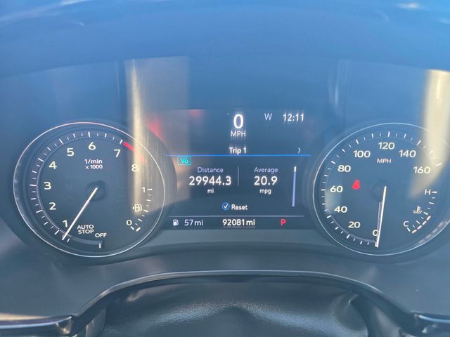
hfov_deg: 73.9
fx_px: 299
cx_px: 225
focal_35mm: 23
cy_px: 168
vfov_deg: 58.9
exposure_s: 1/50
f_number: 1.7
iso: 100
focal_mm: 6.3
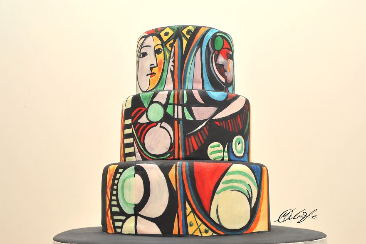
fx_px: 467
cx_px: 183
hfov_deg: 42.8
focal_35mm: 46
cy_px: 122
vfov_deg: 29.2
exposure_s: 1/60
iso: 400
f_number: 6.3
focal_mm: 46
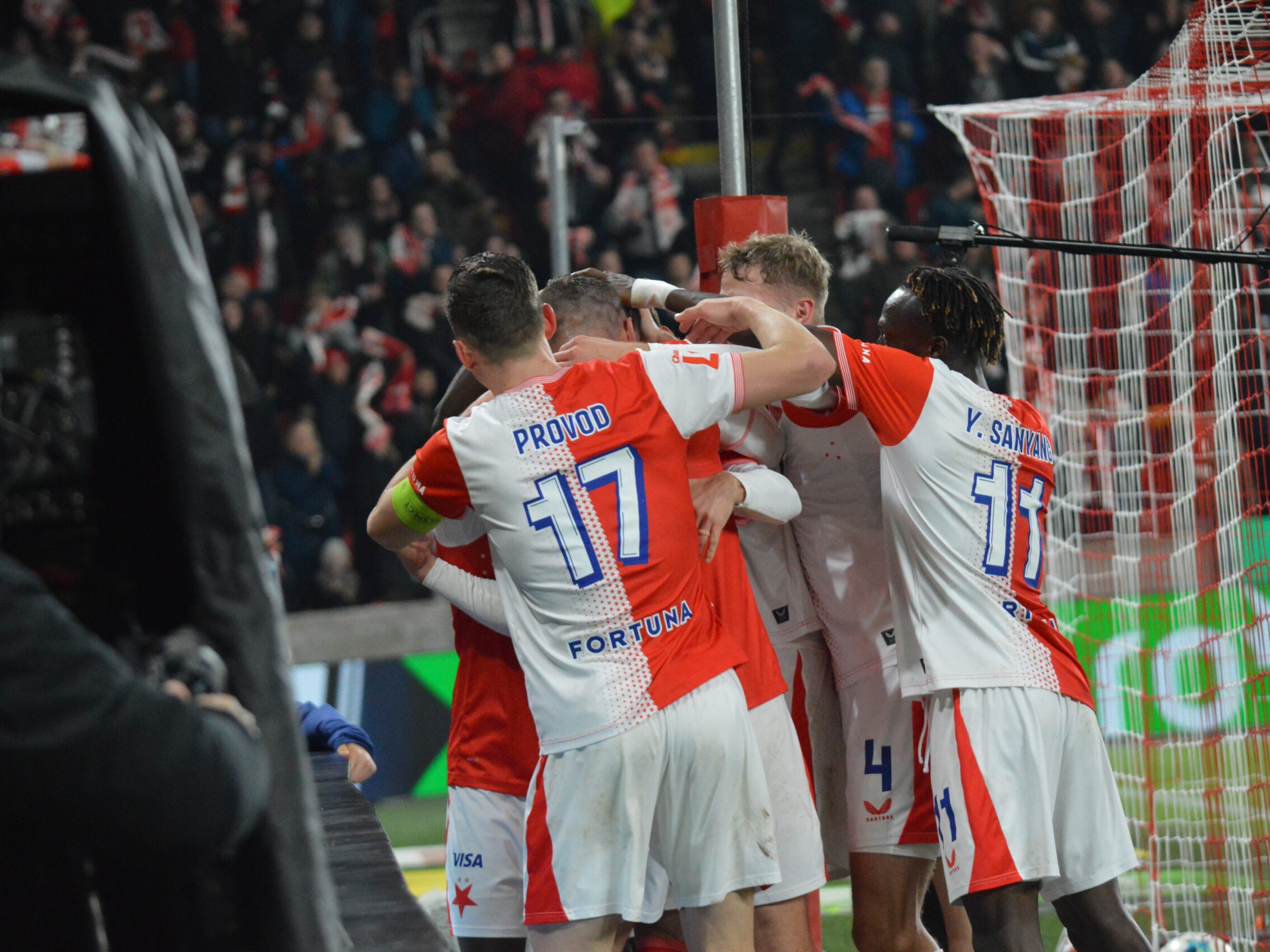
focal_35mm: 245
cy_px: 475
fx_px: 8988
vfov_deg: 6.1
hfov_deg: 8.1
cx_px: 665
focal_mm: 150
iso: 3200
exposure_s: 1/640
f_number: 4.8
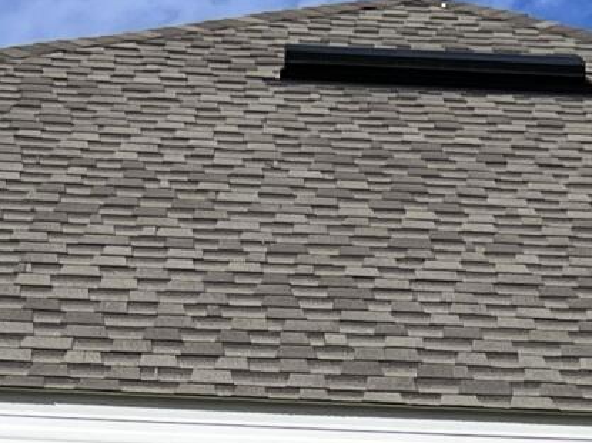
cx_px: 449
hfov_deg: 10.5
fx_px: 3214
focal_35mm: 188
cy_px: 1258
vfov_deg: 7.2
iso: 50
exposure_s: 1/8000
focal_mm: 5.7
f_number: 1.5
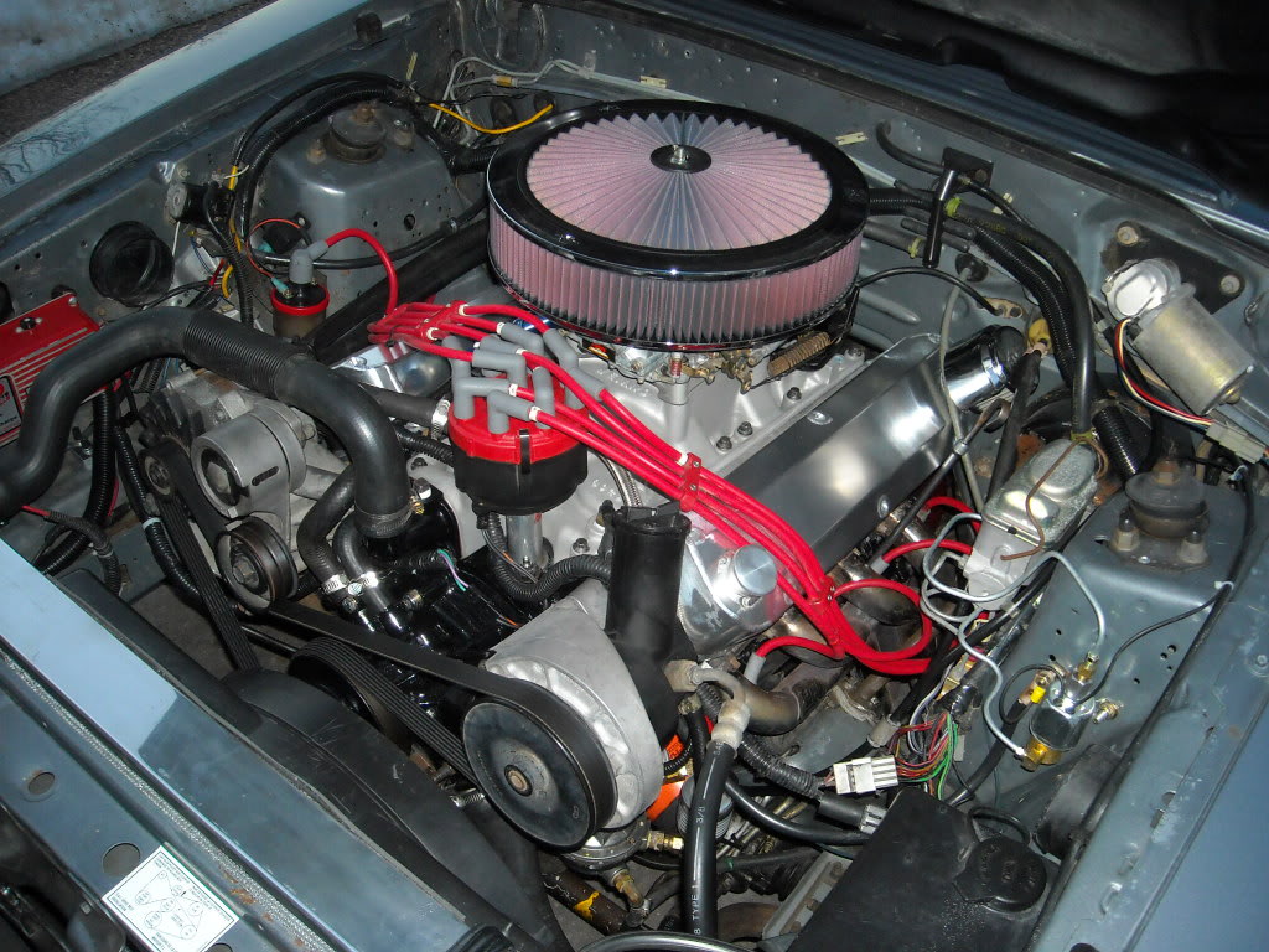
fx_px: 1283
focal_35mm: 35
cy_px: 476
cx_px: 634
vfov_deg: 40.7
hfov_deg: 52.6
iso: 200
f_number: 2.8
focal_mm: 5.7
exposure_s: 1/60
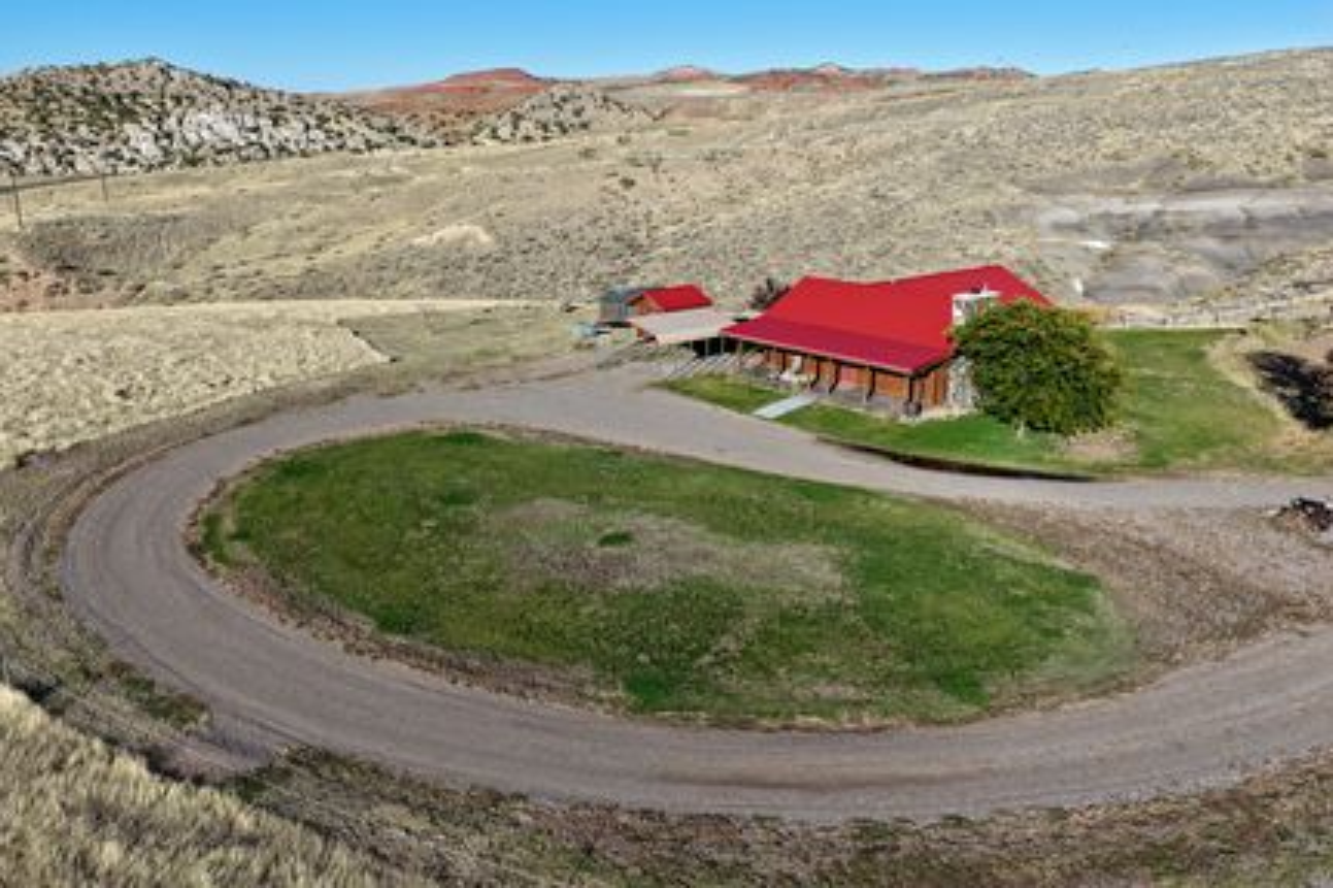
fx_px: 1036
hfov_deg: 65.5
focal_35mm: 28
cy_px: 444
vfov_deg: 46.4
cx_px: 666
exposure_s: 1/2000
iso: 160
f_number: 2.8
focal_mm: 14.45
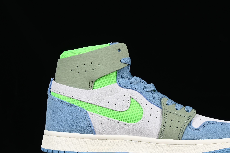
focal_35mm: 102
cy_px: 93
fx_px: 652
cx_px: 144
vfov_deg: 13.4
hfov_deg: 20.0
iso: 160
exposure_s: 1/80
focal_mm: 50
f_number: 8
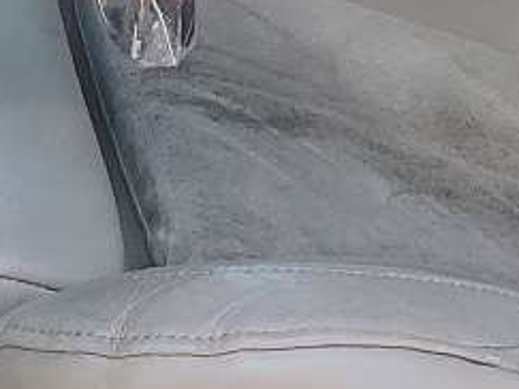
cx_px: 175
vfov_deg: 8.3
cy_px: -351
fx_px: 2563
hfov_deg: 11.6
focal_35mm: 171
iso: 50
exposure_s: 1/588
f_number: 1.5
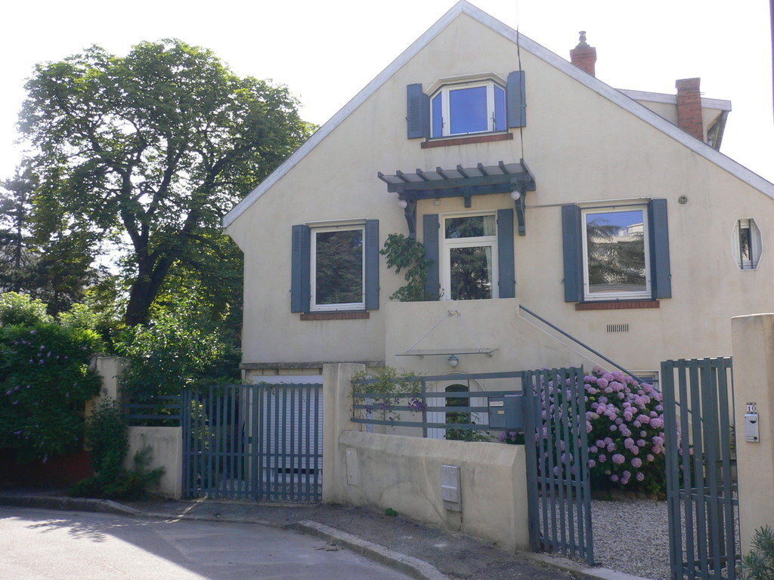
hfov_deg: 52.6
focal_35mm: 35
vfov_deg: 40.7
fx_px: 783
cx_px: 387
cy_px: 290
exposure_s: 1/125
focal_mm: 5.8
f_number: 5.6
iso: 80
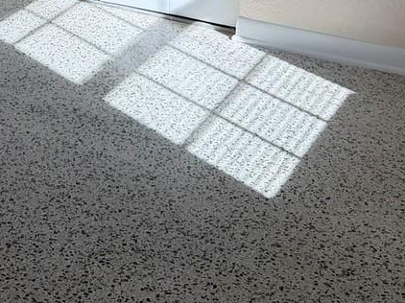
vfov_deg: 14.2
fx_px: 1064
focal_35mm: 91
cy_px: -261
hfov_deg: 20.9
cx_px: 3
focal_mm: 6.76
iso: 80
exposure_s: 1/567
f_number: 1.78
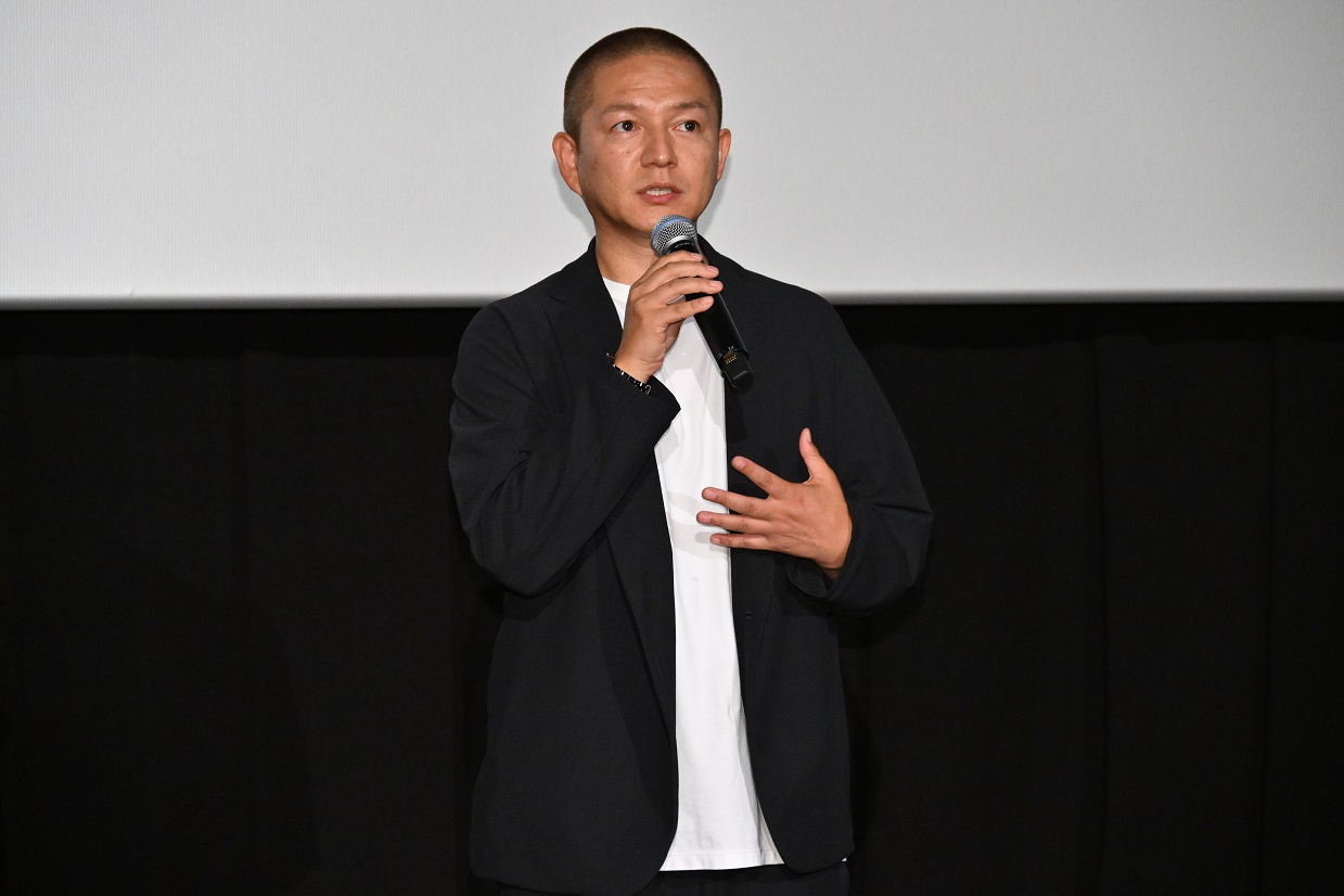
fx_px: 4853
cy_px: 448
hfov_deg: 15.8
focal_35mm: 130
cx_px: 672
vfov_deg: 10.5
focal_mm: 130
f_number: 6.3
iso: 3200
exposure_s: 1/200
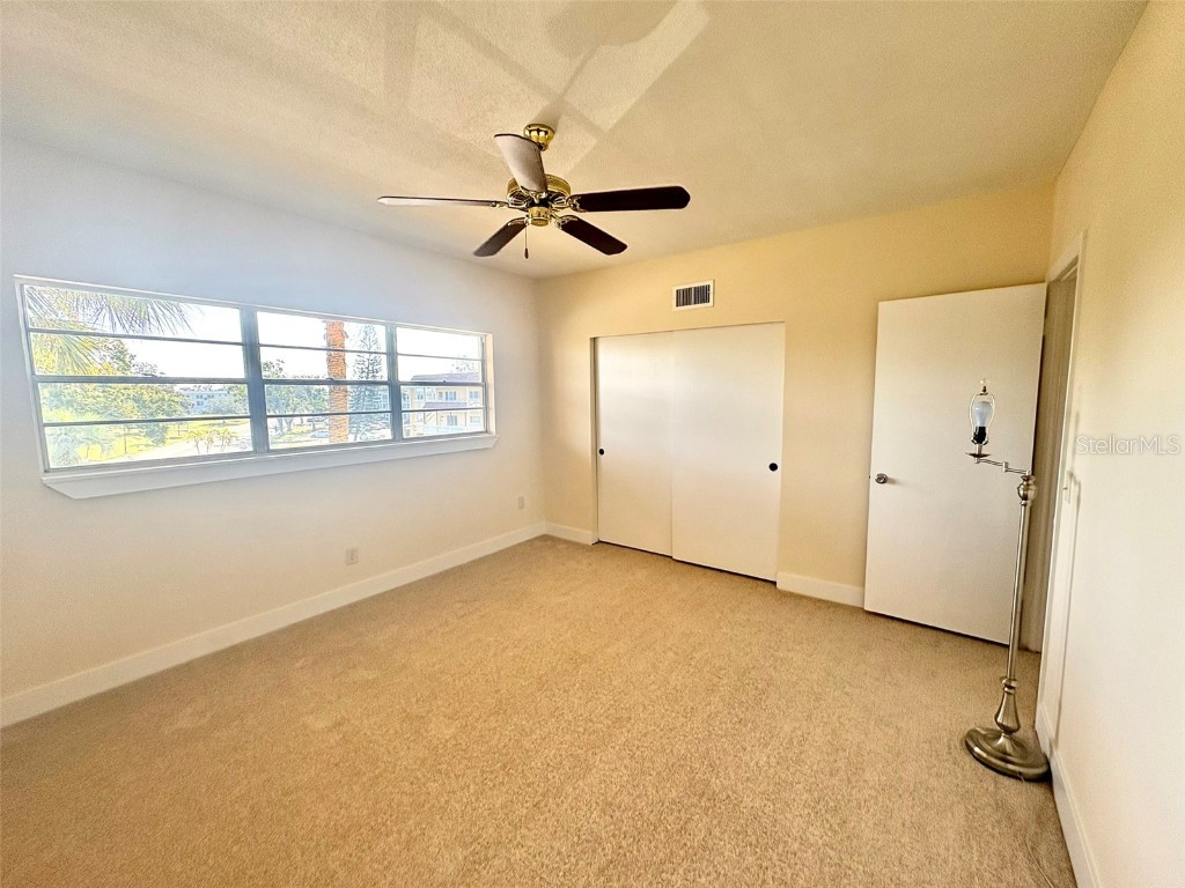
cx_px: 592
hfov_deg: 102.1
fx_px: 479
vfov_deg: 85.7
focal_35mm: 14
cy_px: 444
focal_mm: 2.22
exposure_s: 1/136
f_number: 2.2
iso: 64
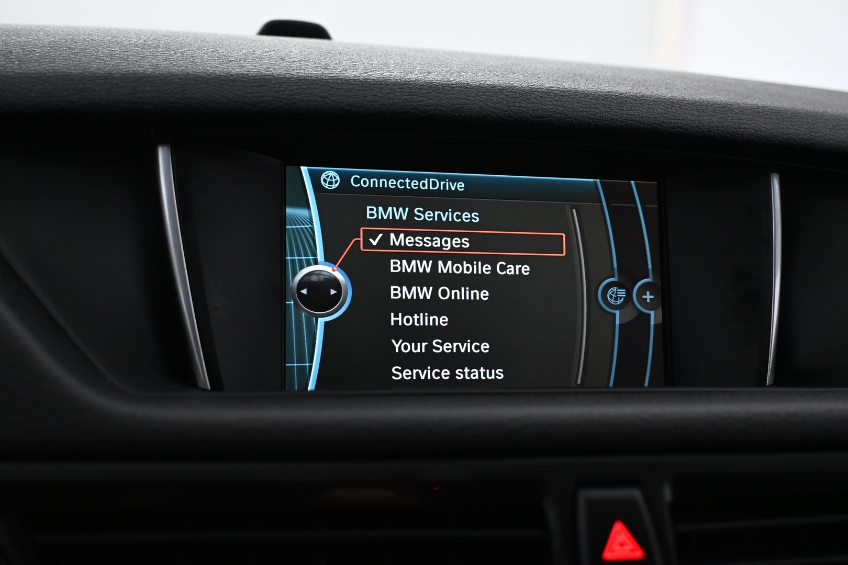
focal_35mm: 44
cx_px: 424
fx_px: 1025
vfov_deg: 30.8
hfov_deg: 45.0
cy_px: 282
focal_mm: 29
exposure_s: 1/50
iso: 2000
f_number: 4.8
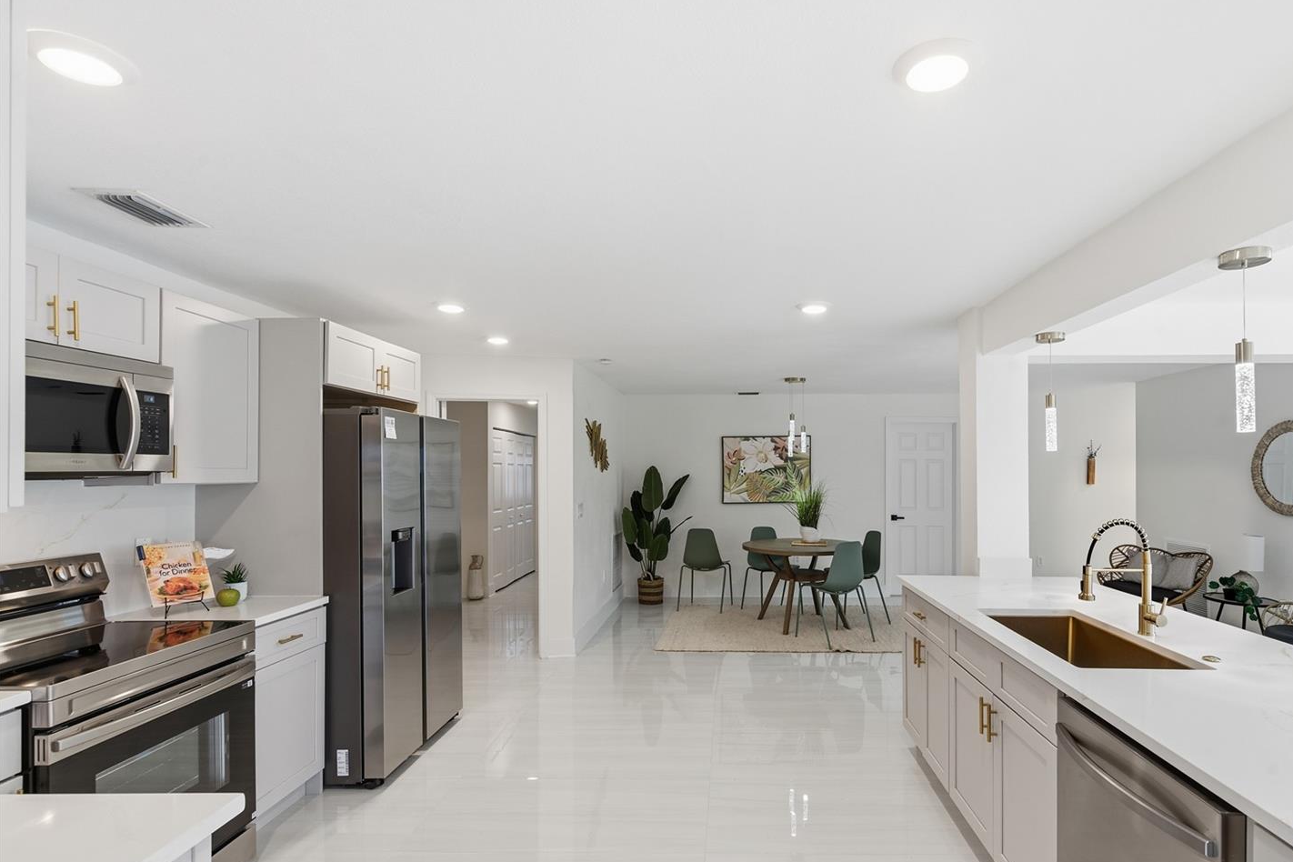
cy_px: 466
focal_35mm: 18
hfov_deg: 89.6
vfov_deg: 67.3
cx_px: 725
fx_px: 646
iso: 125
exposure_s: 1/25
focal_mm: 16
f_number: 9
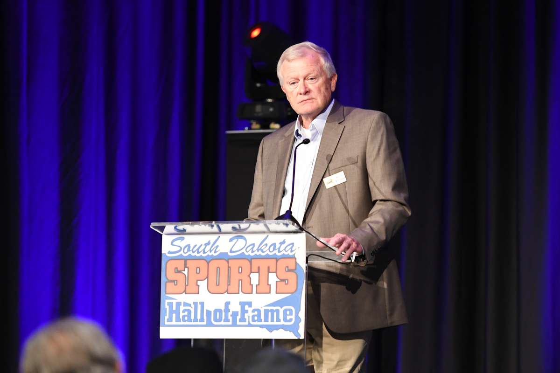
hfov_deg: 8.6
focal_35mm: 240
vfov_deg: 5.7
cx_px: 280
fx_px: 3733
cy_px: 186
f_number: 2.8
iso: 4000
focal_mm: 160
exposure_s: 1/125
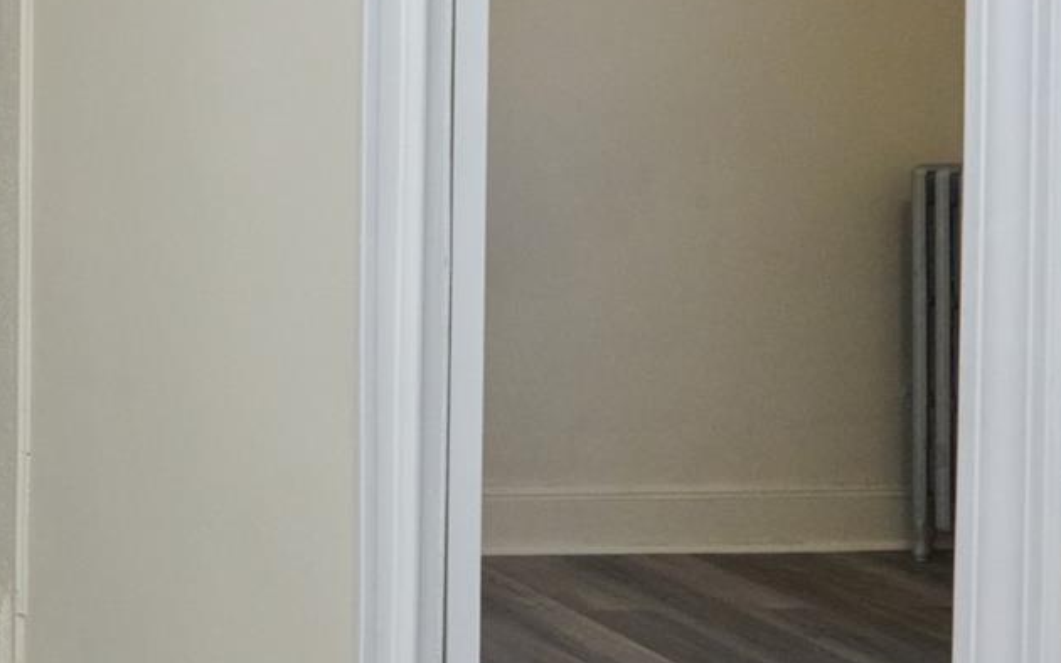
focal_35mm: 53
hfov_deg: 27.4
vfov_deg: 23.9
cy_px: 103
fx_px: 1533
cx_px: -504
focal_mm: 16
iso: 1600
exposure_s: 1/60
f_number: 16
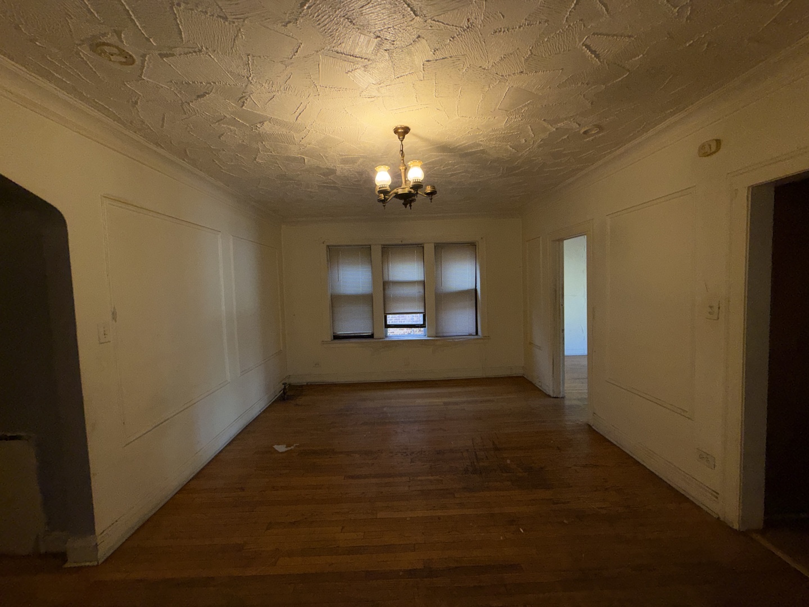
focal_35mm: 14
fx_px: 327
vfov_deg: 85.7
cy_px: 304
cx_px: 404
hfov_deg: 102.1
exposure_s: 1/60
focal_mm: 2.22
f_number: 2.2
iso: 64
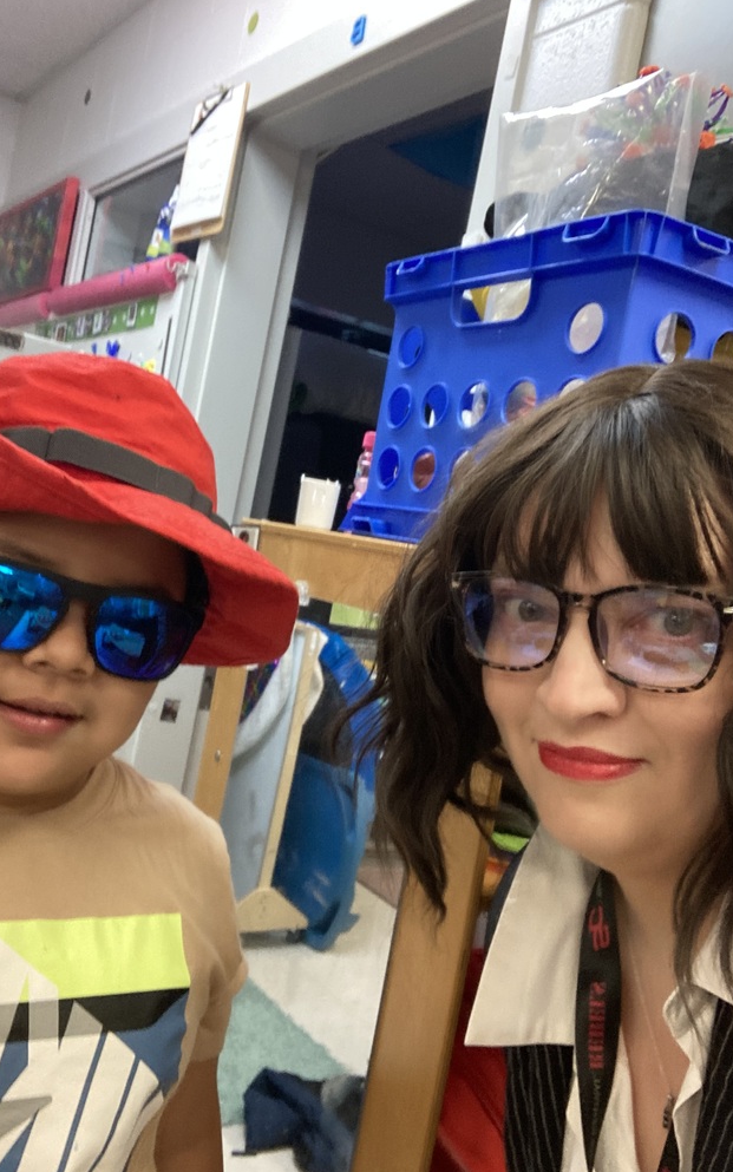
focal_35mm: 35
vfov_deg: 55.3
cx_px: 312
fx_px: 1118
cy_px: 574
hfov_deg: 36.2
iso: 320
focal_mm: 2.87
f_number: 2.2
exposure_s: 1/40
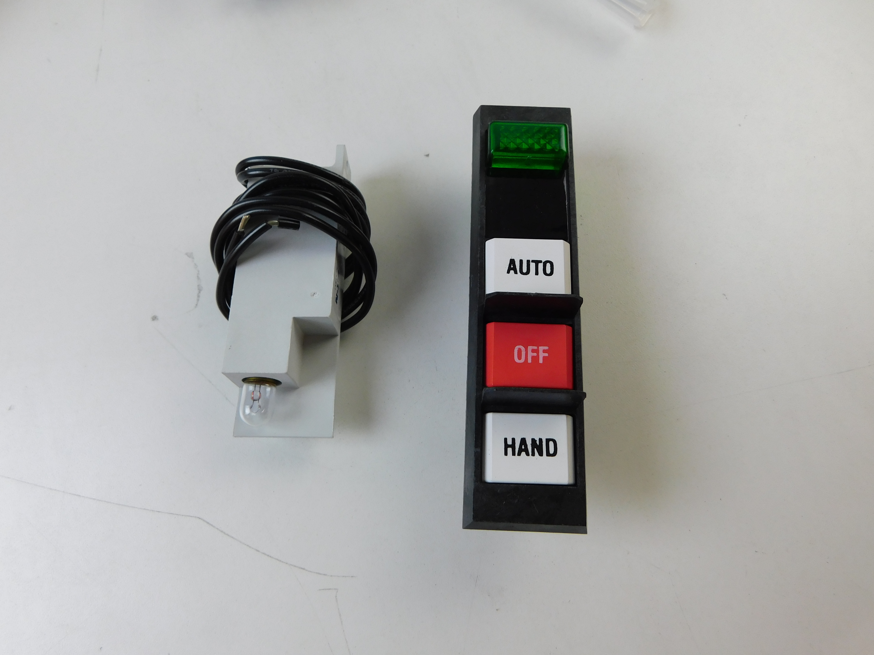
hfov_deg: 73.9
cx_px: 437
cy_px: 328
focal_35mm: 23
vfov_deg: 58.9
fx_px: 581
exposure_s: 1/40
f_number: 3
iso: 125
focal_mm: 4
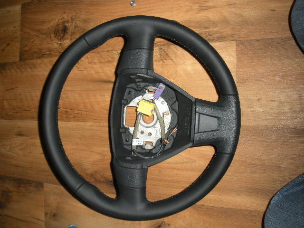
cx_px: 152
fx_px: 316
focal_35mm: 36
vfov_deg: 39.7
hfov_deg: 51.4
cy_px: 114
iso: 73
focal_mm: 6.3
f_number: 3.5
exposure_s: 1/60
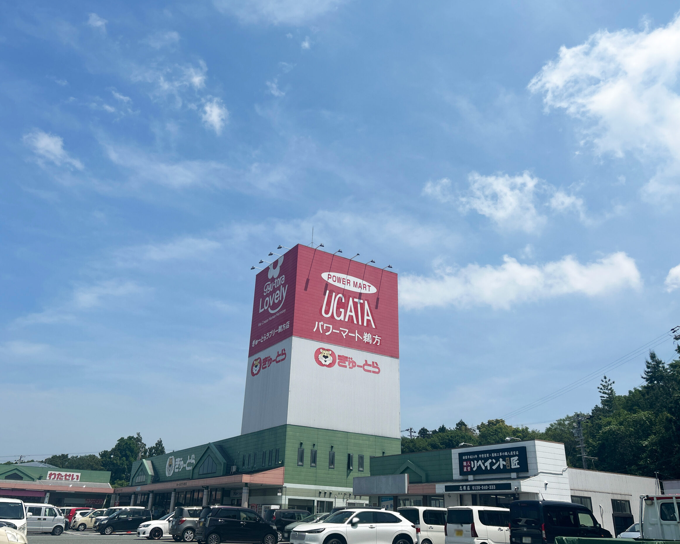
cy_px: 280
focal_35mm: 28
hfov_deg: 62.2
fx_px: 564
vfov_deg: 51.5
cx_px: 333
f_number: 1.5
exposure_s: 1/8000
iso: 50
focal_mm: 5.7
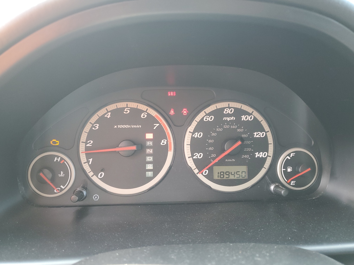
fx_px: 266
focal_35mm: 26
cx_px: 177
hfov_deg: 67.3
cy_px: 132
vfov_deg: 53.1
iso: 79
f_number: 1.5
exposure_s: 1/60.2
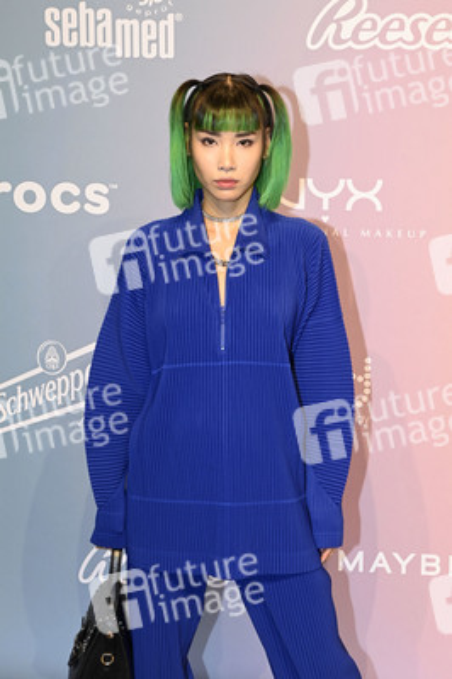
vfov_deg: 35.7
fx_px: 1056
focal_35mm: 56
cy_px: 340
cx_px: 226
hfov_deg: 24.2
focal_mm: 56
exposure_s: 1/160
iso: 800
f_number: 5.6
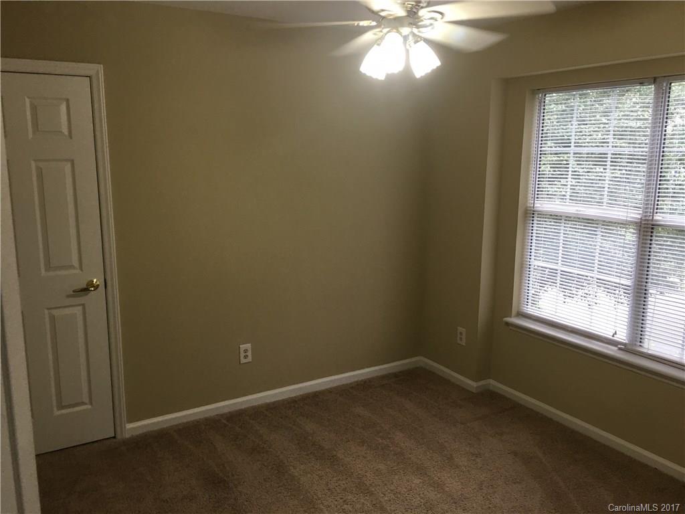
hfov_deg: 61.7
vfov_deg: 48.2
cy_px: 257
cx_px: 342
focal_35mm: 29
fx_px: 574
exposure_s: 1/30
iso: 32
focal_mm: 4.15
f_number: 2.2
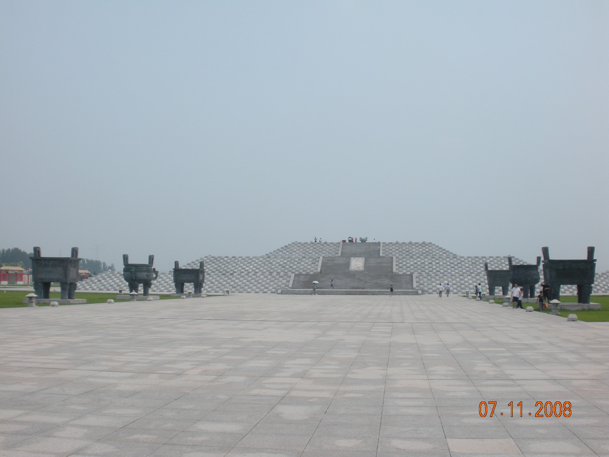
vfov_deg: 32.9
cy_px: 228
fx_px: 774
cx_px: 304
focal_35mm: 44
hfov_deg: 42.9
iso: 64
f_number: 6.4
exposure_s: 1/372
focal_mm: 7.7
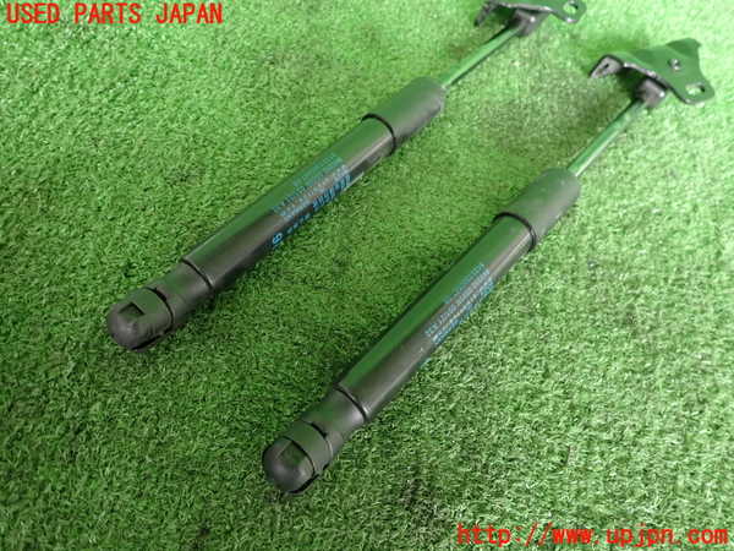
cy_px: 276
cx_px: 367
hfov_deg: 69.4
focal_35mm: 25
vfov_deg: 54.9
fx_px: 530
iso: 250
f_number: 2
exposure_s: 1/30
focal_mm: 4.5
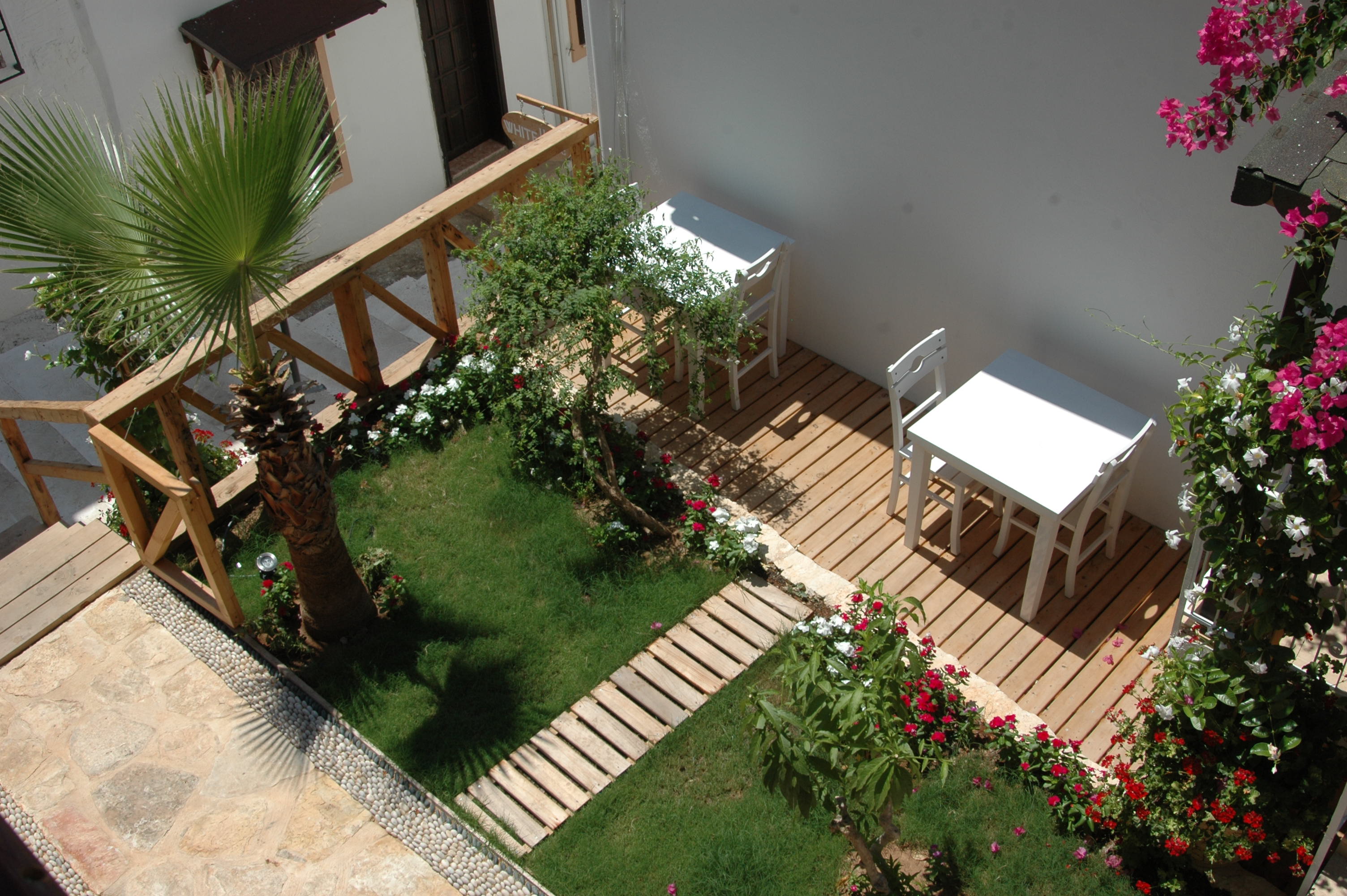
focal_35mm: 36
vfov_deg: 36.8
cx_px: 674
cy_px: 448
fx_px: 1346
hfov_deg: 53.2
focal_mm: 24
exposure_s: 1/400
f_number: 10
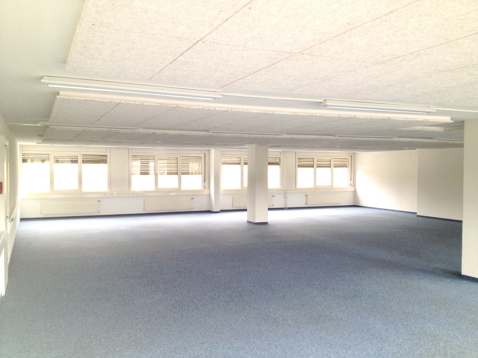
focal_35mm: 35
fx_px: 483
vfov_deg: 40.7
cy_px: 179
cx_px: 239
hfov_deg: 52.6
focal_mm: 4.28
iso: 50
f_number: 2.4
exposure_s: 1/40
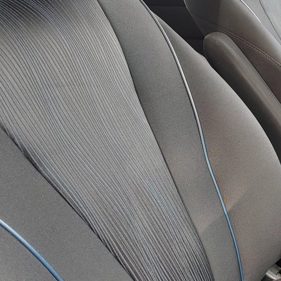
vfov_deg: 33.1
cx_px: 306
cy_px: 189
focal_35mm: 51
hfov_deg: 30.1
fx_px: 468
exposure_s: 1/50
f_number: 1.8
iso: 115
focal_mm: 5.56
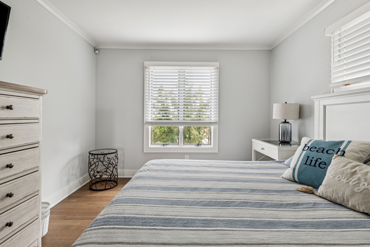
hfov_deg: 93.3
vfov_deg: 70.4
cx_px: 185
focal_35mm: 17
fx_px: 175
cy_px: 124
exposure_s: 1/20
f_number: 8
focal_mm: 17
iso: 200
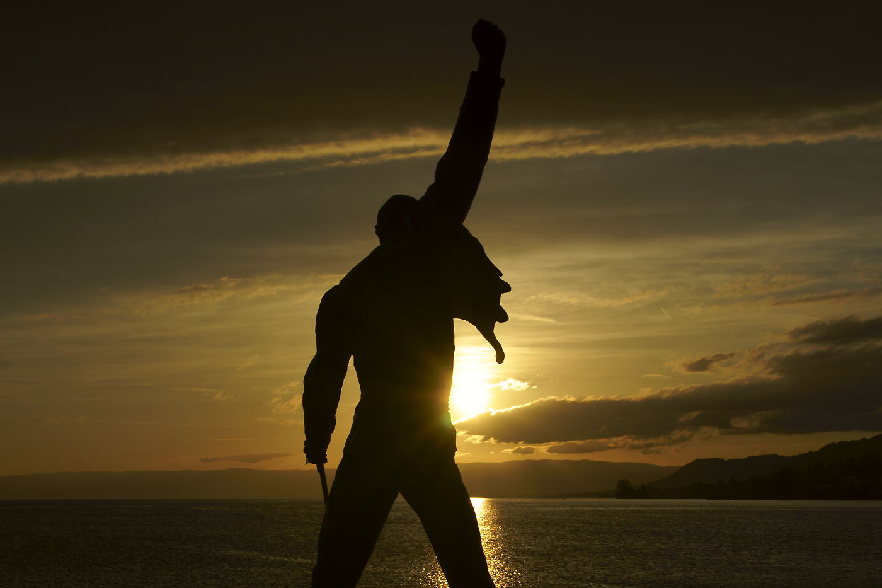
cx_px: 467
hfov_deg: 33.4
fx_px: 1470
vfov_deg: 22.5
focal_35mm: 60
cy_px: 399
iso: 50
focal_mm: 35
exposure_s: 1/400
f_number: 11
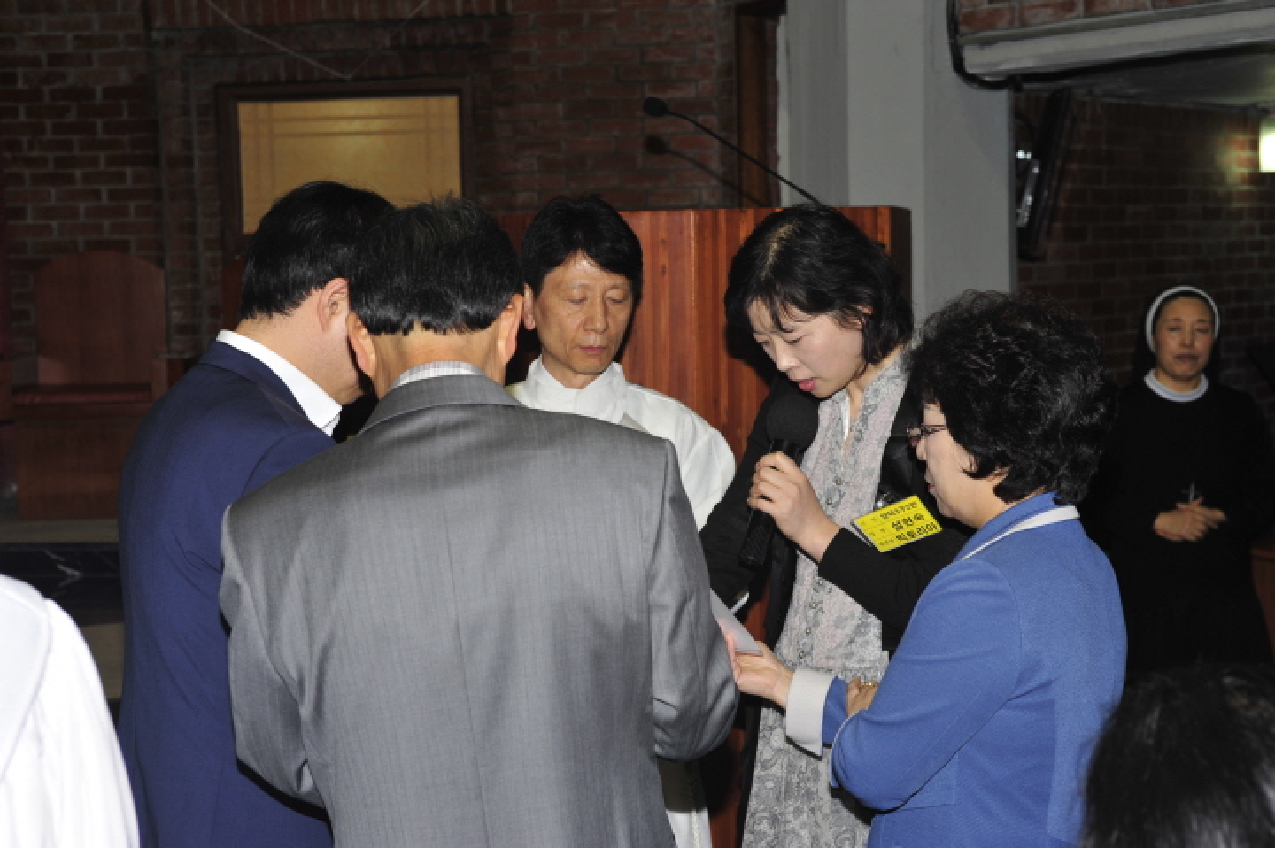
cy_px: 424
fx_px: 2194
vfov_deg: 21.9
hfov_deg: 32.4
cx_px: 638
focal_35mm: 62
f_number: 7.1
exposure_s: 1/60
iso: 200
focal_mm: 62
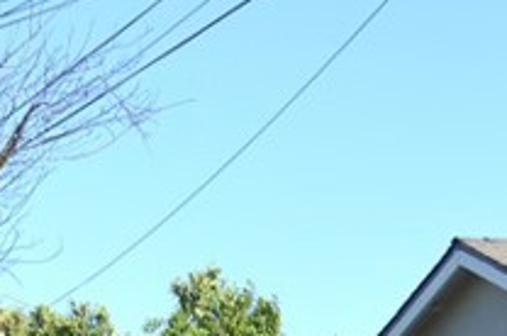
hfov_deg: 8.5
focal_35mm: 236
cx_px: -249
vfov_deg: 5.7
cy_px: 623
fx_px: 3318
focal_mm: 32
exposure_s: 1/250
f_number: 8
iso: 100
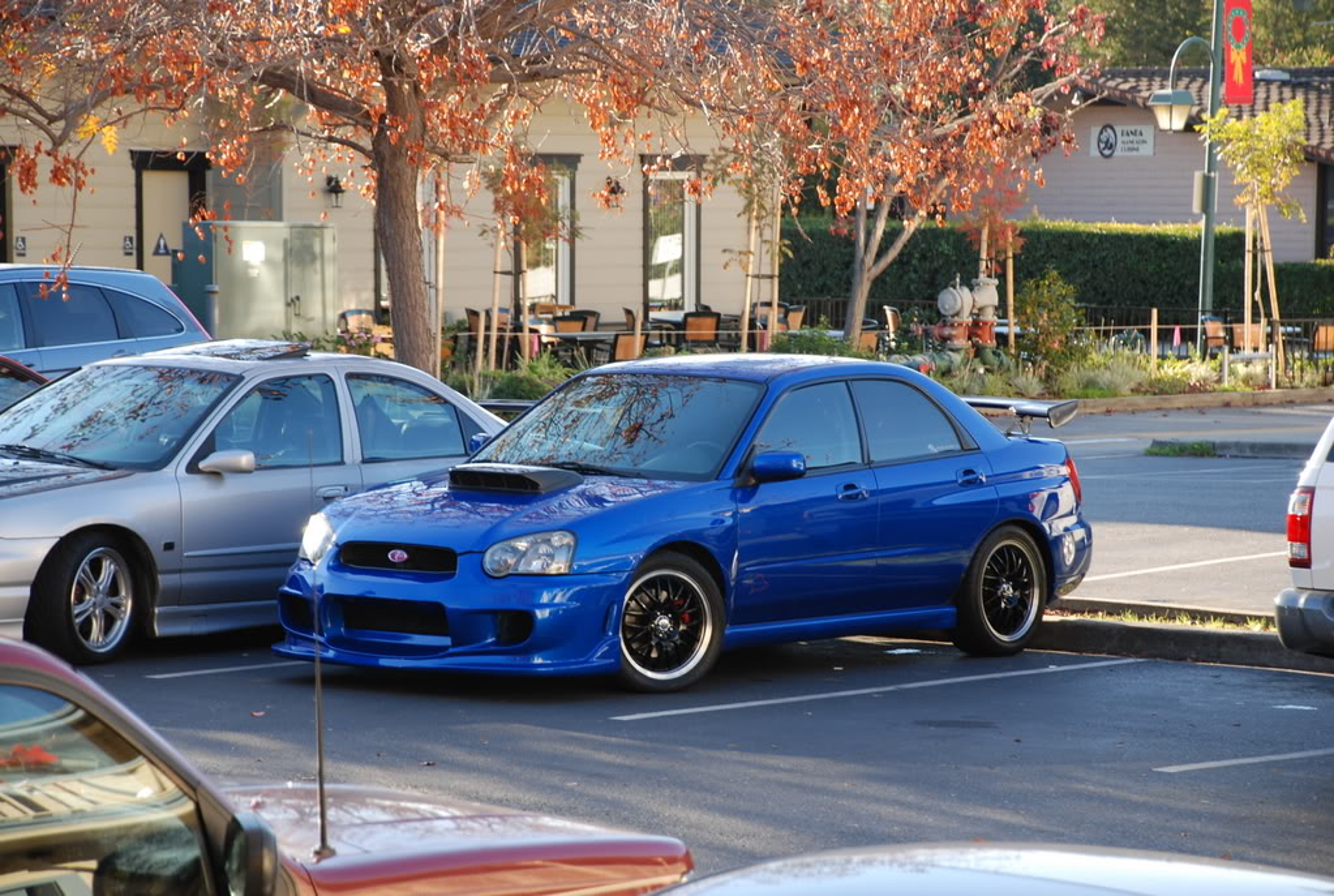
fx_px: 5292
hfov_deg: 14.4
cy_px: 448
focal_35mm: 142
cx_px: 667
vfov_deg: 9.7
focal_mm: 95
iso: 280
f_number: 5.6
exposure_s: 1/125
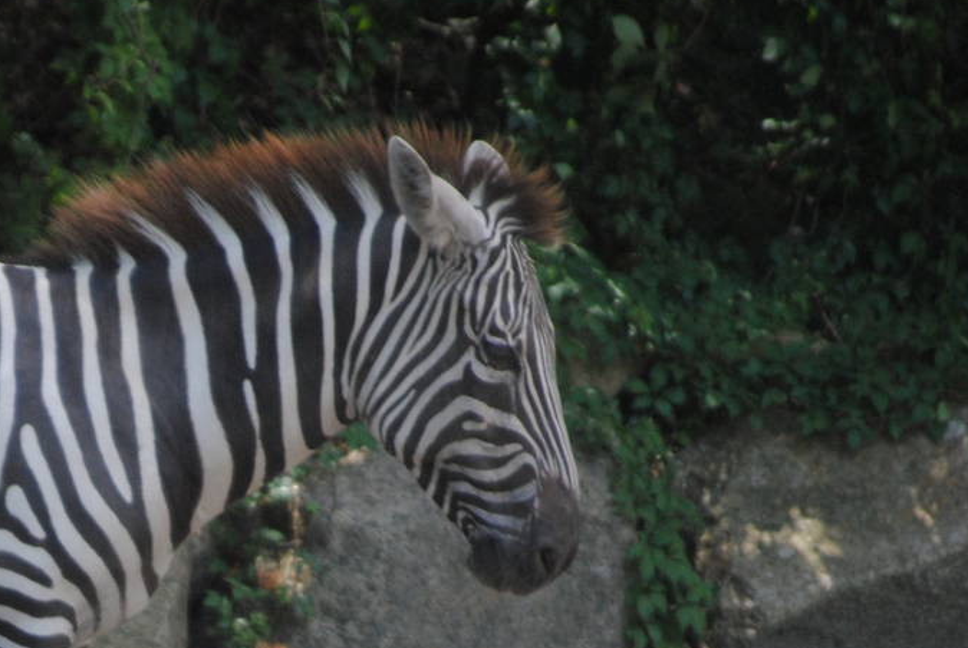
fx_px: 19165
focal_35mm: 712
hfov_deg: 2.9
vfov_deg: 1.9
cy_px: 761
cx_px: 39
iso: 400
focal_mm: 200
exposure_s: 1/400
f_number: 5.6
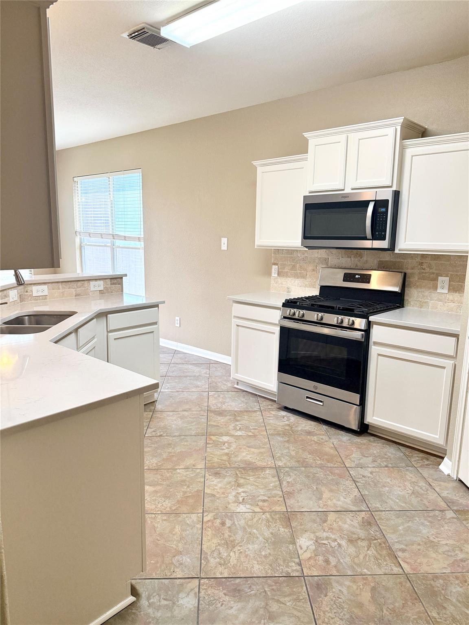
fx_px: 434
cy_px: 312
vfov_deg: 71.6
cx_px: 234
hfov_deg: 56.8
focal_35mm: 24
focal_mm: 6.76
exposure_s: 1/120
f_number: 1.78
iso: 250
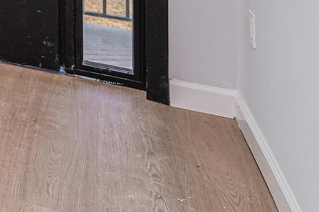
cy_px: -193
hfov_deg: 18.0
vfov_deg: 15.7
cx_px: -337
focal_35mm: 71
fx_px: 629
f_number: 4
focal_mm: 16
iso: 100
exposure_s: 1/30
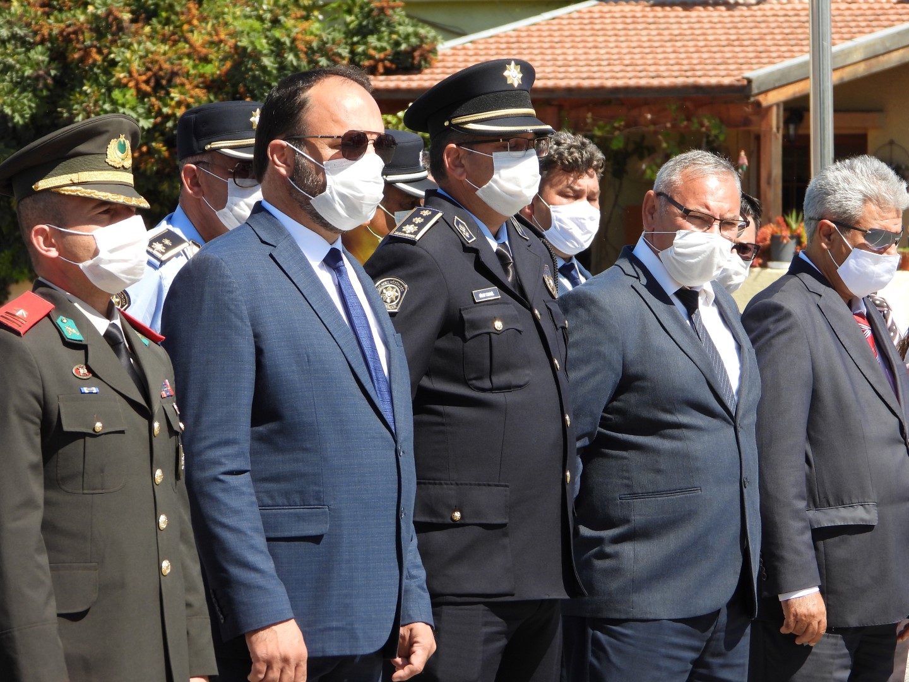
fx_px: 6171
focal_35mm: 235
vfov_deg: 6.3
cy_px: 341
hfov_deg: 8.4
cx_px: 454
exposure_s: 1/400
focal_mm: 42.2
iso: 100
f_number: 4.5
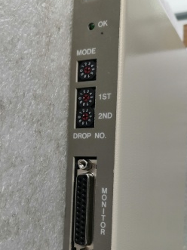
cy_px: 167
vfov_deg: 38.5
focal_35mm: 49
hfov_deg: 29.6
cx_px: 82
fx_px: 353
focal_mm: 3.95
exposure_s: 1/199
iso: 50
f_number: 1.8
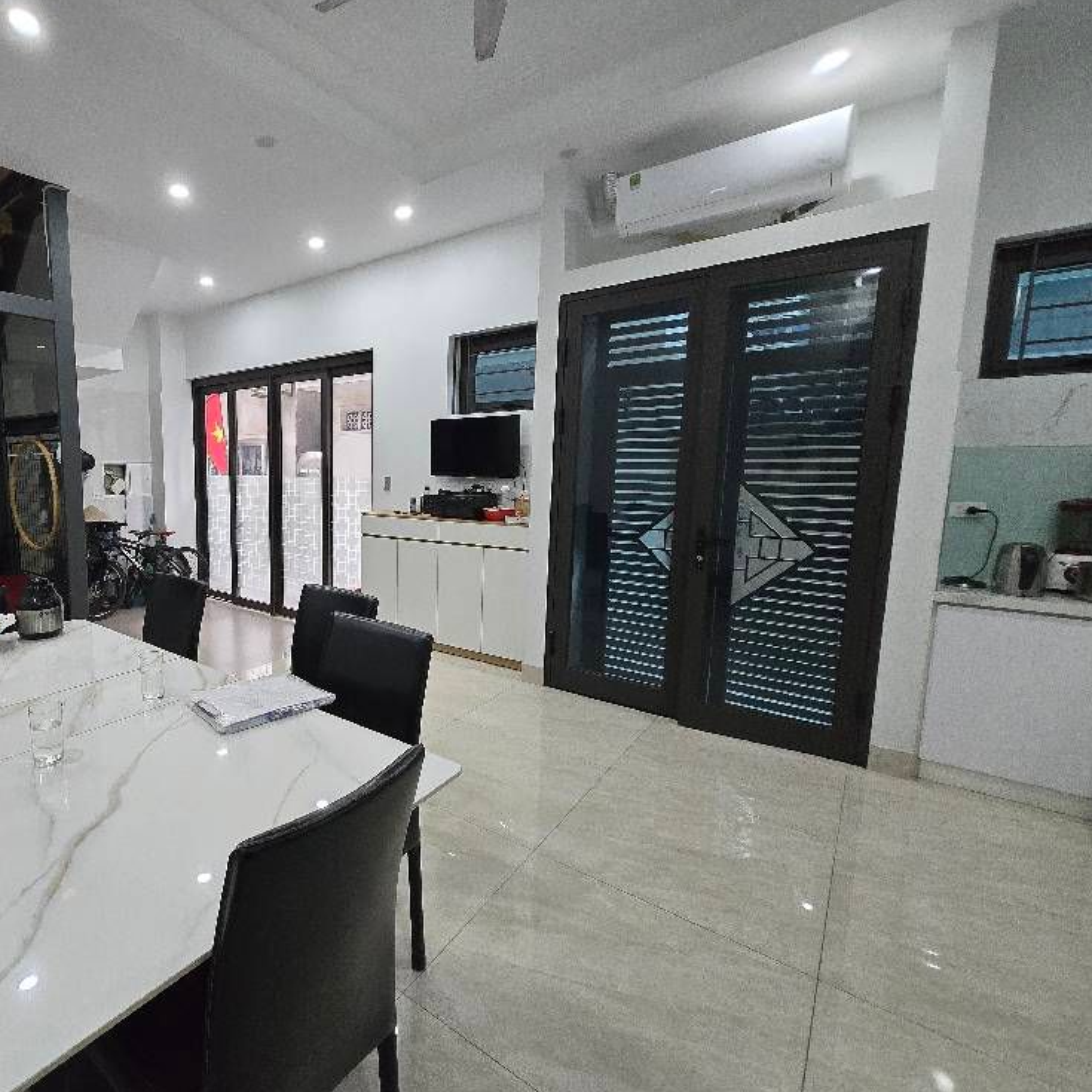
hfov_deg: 83.7
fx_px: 571
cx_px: 345
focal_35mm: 16
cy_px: 551
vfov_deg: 87.4
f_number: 2.2
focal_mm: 1.7
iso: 400
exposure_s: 1/101
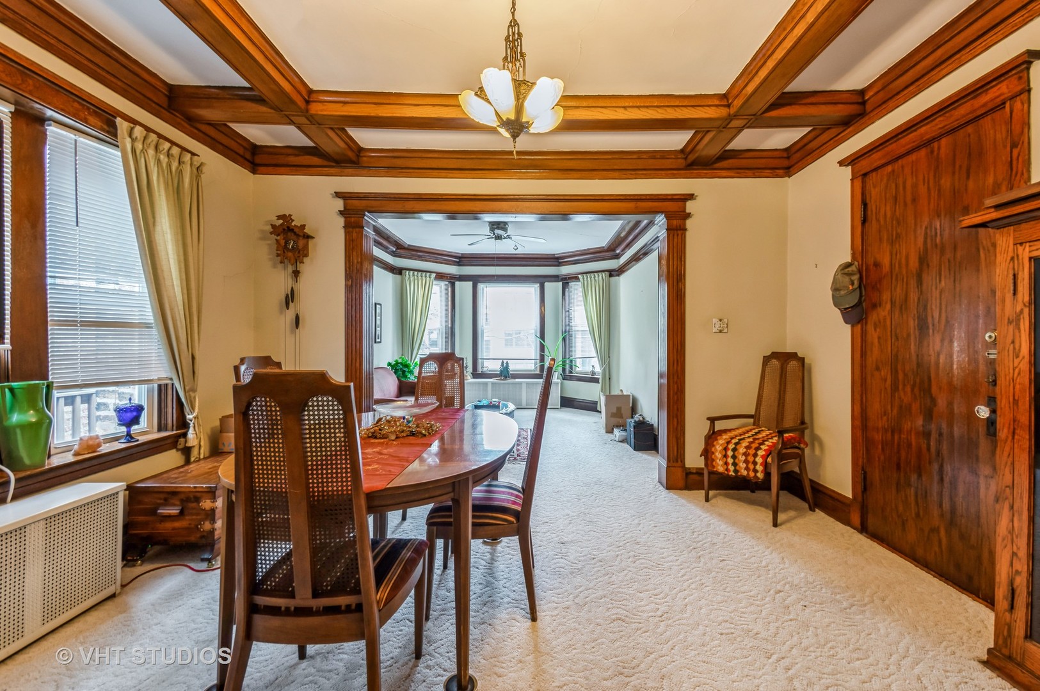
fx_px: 433
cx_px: 520
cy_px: 346
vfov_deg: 77.2
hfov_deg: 100.4
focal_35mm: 15
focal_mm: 10
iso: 200
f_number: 11
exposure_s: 1/1.67
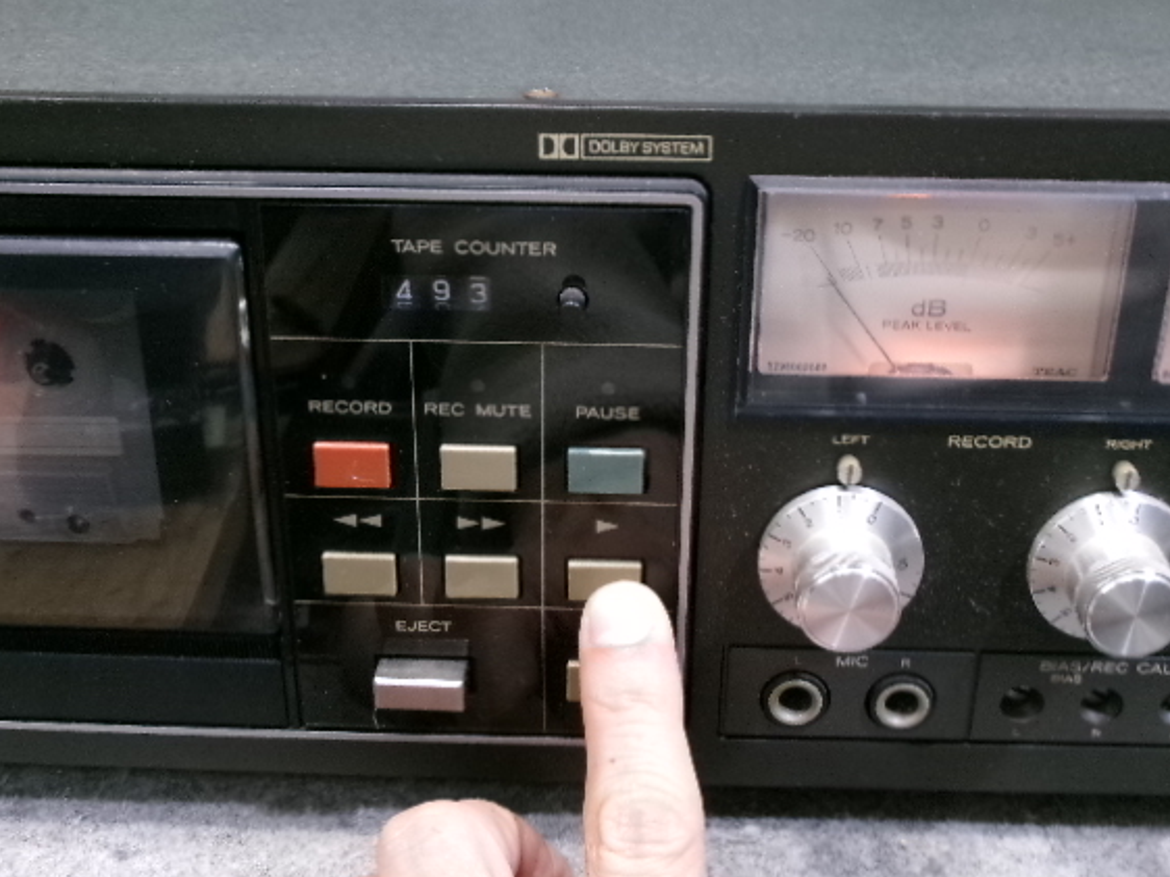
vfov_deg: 29.6
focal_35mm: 49
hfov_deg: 38.9
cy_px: 483
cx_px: 564
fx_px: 1655
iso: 437
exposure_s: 1/17
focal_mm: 7.8
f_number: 4.7
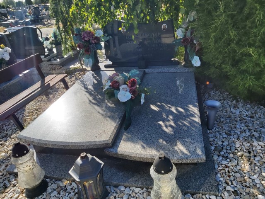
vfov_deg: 53.1
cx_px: 132
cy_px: 100
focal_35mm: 26
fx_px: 199
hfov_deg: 67.3
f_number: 1.7
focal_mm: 3.92
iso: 64
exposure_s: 1/1740
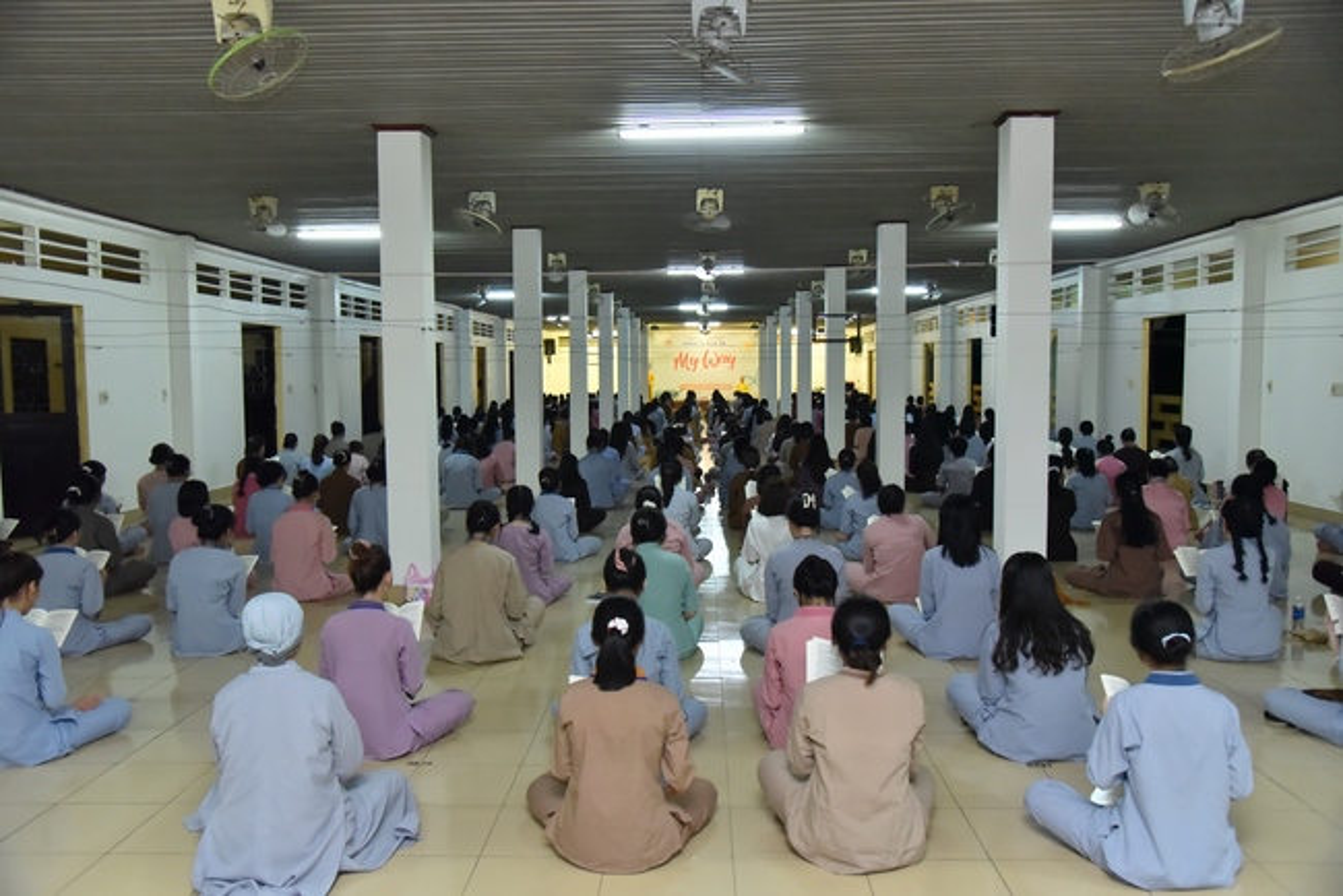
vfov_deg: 43.6
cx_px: 672
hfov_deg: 61.9
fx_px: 1120
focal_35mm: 30
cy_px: 448
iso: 5000
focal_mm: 30
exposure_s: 1/125
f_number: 4.5
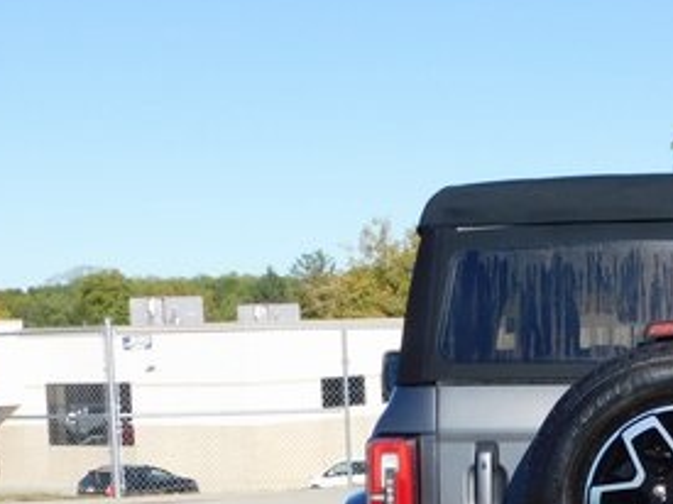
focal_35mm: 93
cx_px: 671
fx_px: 1807
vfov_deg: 15.6
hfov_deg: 20.4
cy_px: 511
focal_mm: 7.1
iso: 125
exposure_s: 1/1000
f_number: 3.6
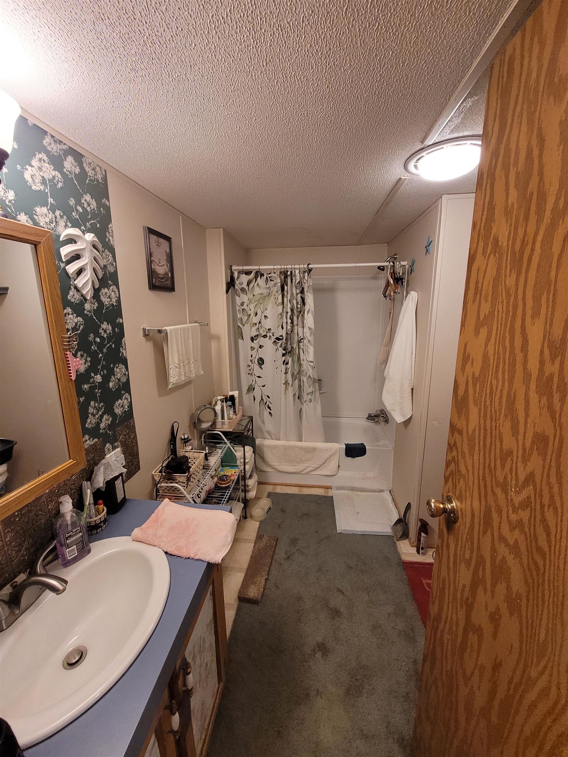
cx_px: 284
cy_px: 378
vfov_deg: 106.2
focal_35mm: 13
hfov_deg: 89.9
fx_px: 284
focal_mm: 1.74
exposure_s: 1/60
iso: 400
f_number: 2.2
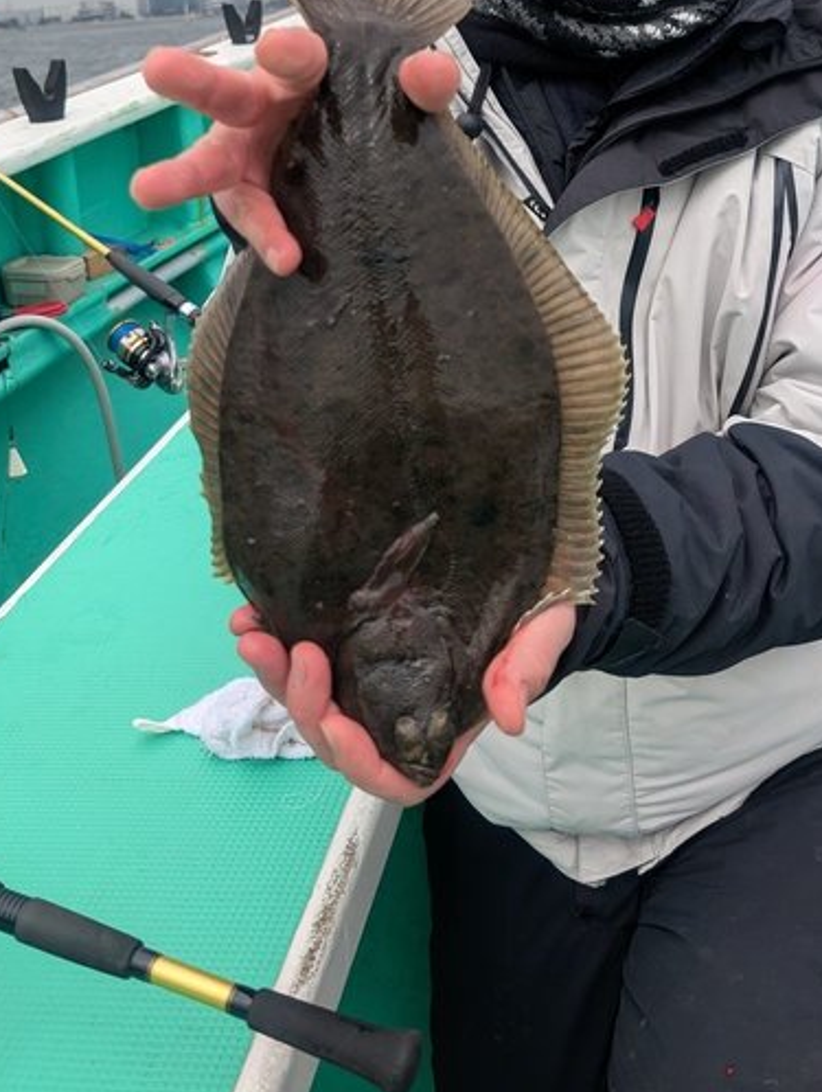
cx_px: 463
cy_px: 270
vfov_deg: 44.2
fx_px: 1295
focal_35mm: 41
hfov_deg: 35.2
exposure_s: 1/690
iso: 20
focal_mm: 6.9
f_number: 1.68
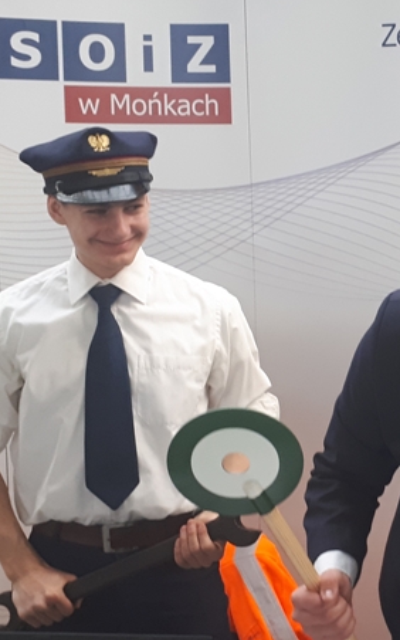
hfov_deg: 18.4
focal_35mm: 65
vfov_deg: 31.5
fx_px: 1133
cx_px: 539
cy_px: 314
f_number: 1.9
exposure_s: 1/100
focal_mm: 3.6
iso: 80
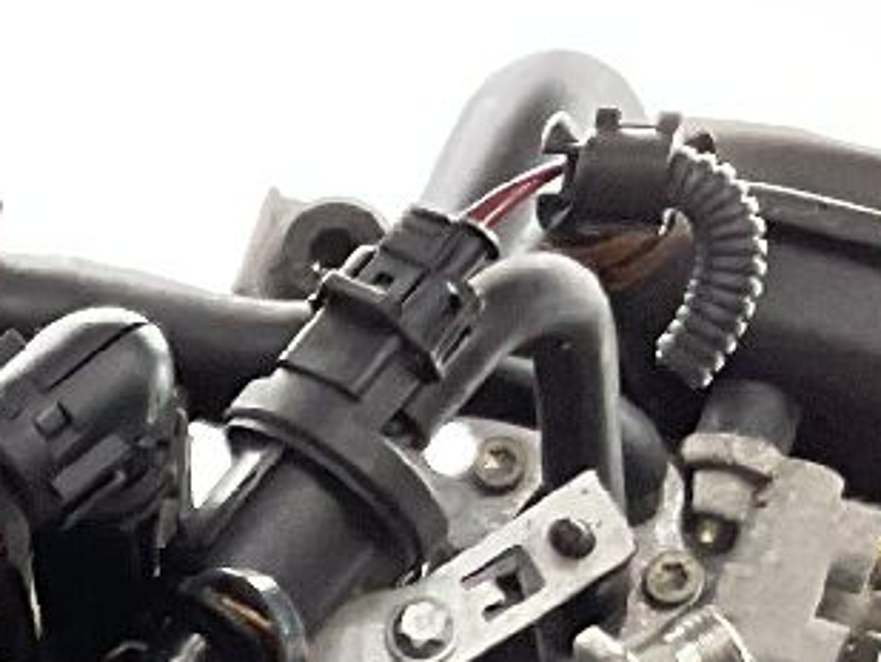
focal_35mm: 180
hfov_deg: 10.1
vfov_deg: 7.7
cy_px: 1559
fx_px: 4583
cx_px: -954
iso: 160
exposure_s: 1/50
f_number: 1.8
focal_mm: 3
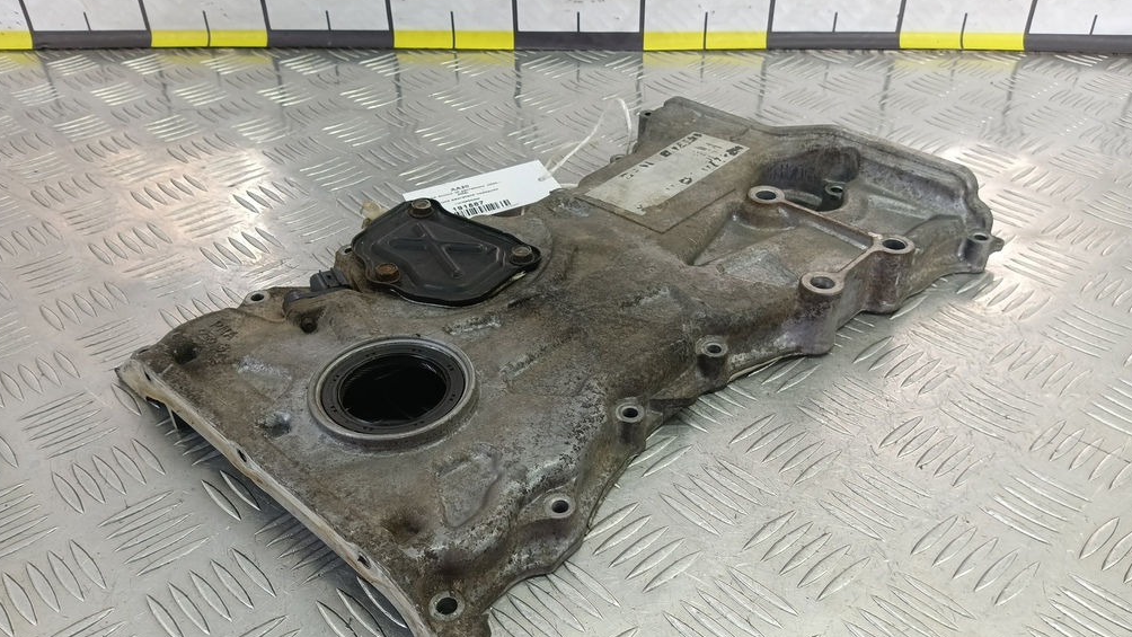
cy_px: 371
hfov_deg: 64.3
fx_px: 901
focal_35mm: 30
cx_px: 571
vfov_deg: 38.8
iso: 119
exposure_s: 1/50
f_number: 1.6
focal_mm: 4.11
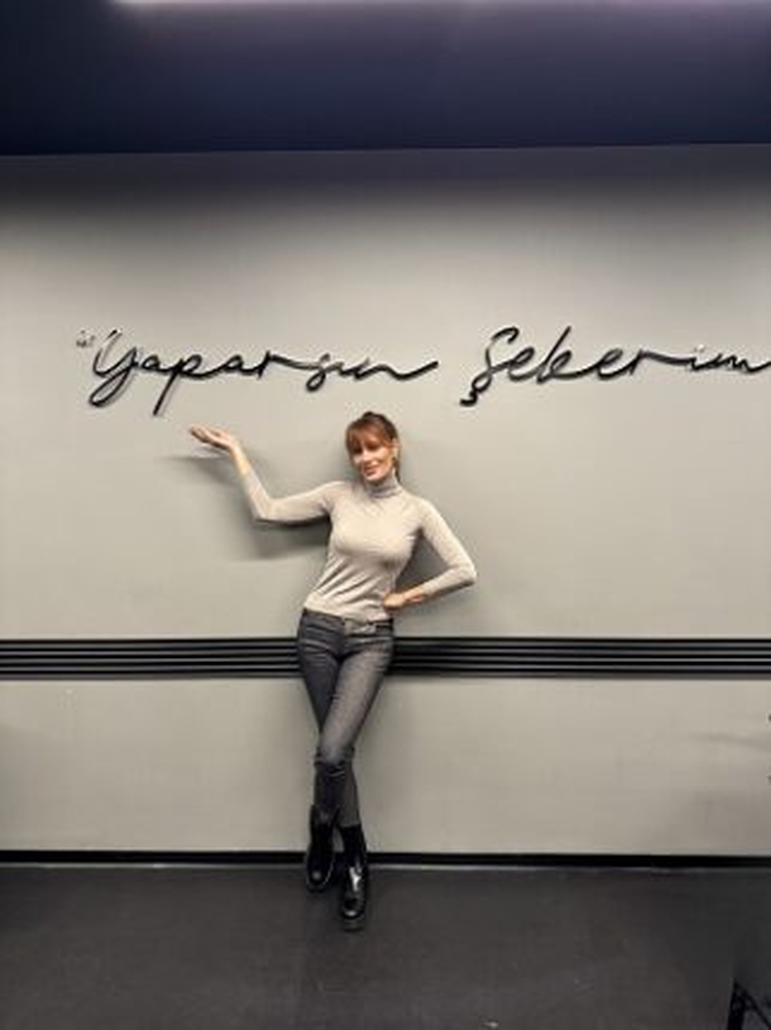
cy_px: 515
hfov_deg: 56.8
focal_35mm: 24
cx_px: 386
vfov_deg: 71.6
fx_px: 713
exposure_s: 1/50
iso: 320
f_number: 1.78
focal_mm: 6.76
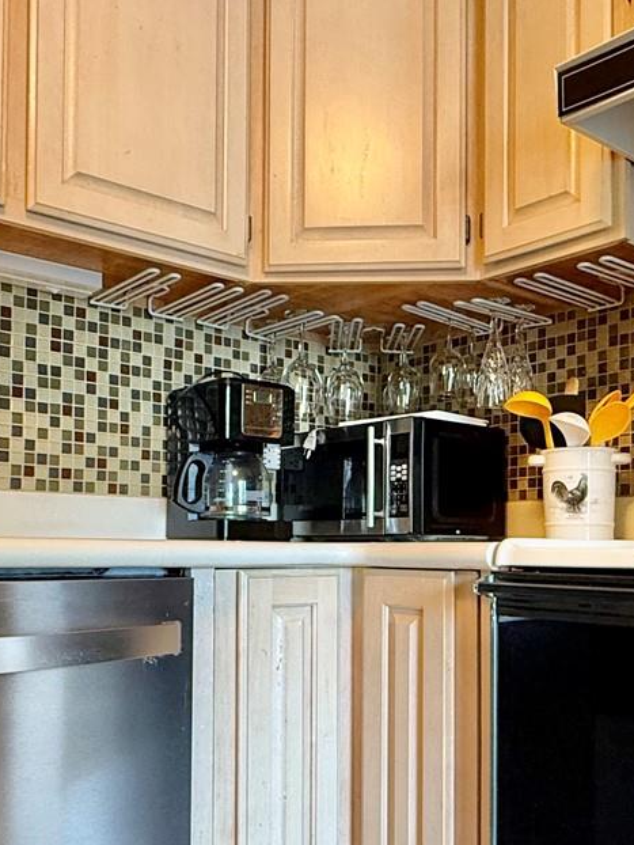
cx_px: 350
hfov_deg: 39.6
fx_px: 879
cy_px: 530
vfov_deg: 50.8
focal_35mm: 36
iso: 320
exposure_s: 1/60
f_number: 2.2
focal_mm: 2.22
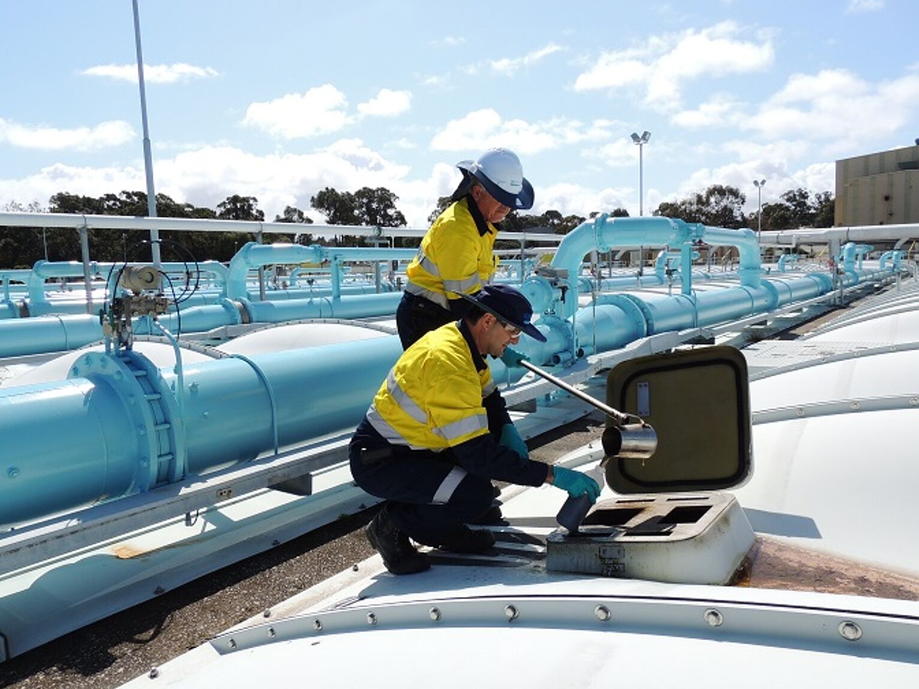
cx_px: 465
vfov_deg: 54.9
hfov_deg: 69.4
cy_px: 349
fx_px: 664
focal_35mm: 25
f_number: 3.7
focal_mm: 4.3
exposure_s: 1/1250
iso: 100
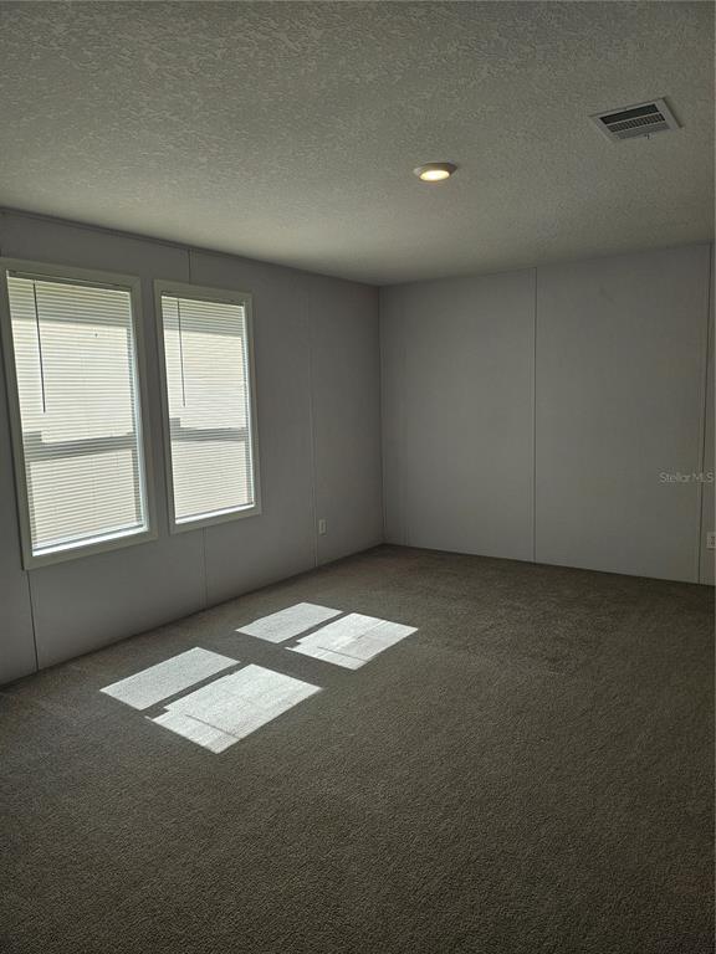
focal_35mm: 24
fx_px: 662
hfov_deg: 56.8
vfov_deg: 71.6
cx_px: 358
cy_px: 477
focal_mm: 5
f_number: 1.8
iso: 50
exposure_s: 1/456
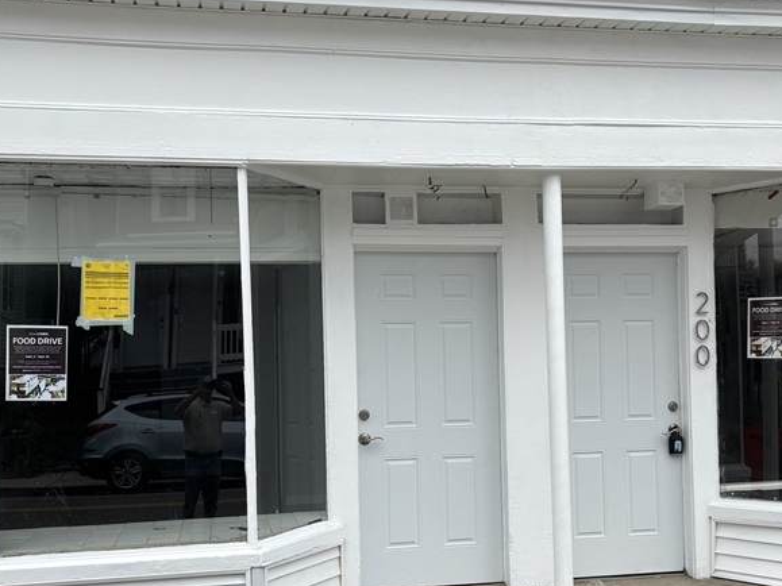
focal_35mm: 46
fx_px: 1039
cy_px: 363
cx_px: 444
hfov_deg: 41.2
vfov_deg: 31.4
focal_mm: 5.96
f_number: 1.6
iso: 50
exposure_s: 1/787
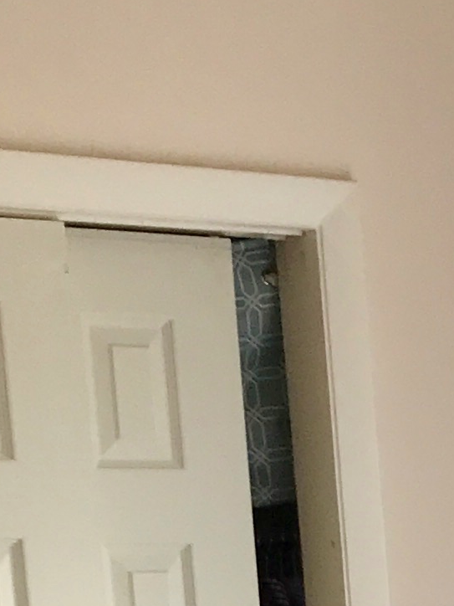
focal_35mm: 156
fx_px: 2728
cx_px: 720
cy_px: 1265
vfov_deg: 11.3
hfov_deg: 9.2
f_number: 1.8
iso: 25
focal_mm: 3.99
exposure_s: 1/60
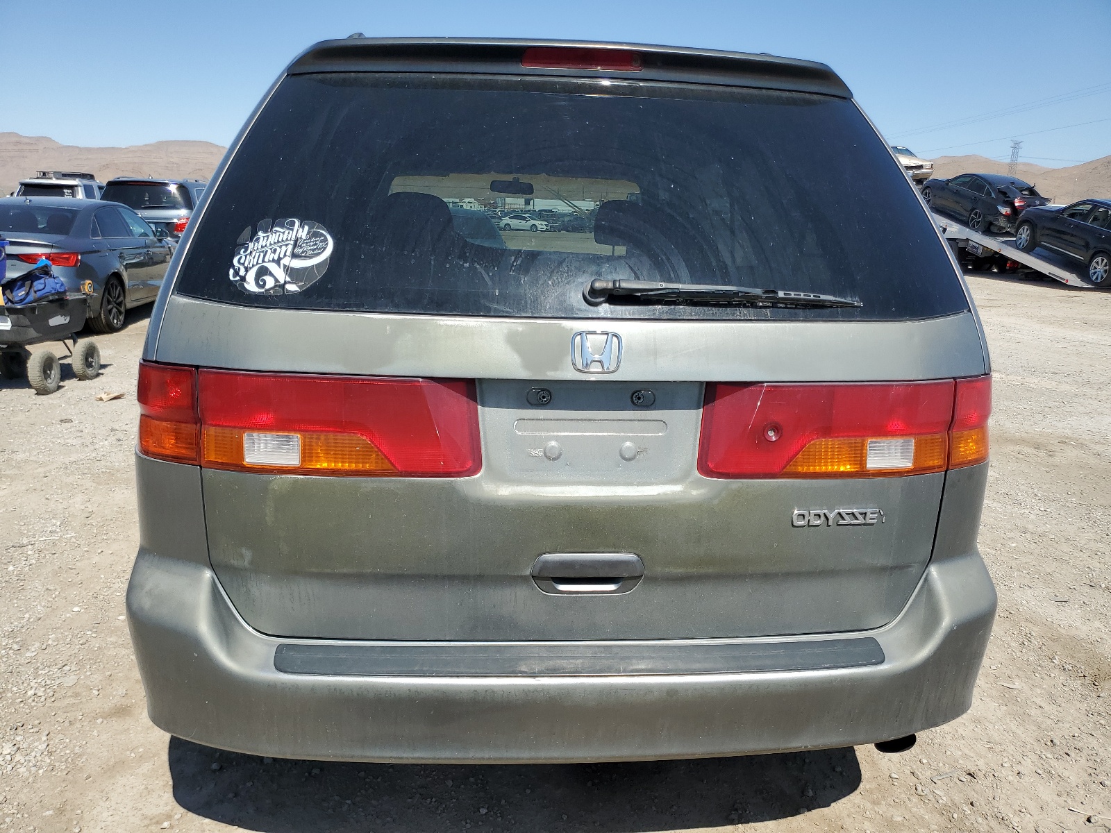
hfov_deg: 67.3
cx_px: 556
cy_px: 416
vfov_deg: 53.1
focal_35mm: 26
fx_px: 834
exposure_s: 1/3333
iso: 50
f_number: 1.5
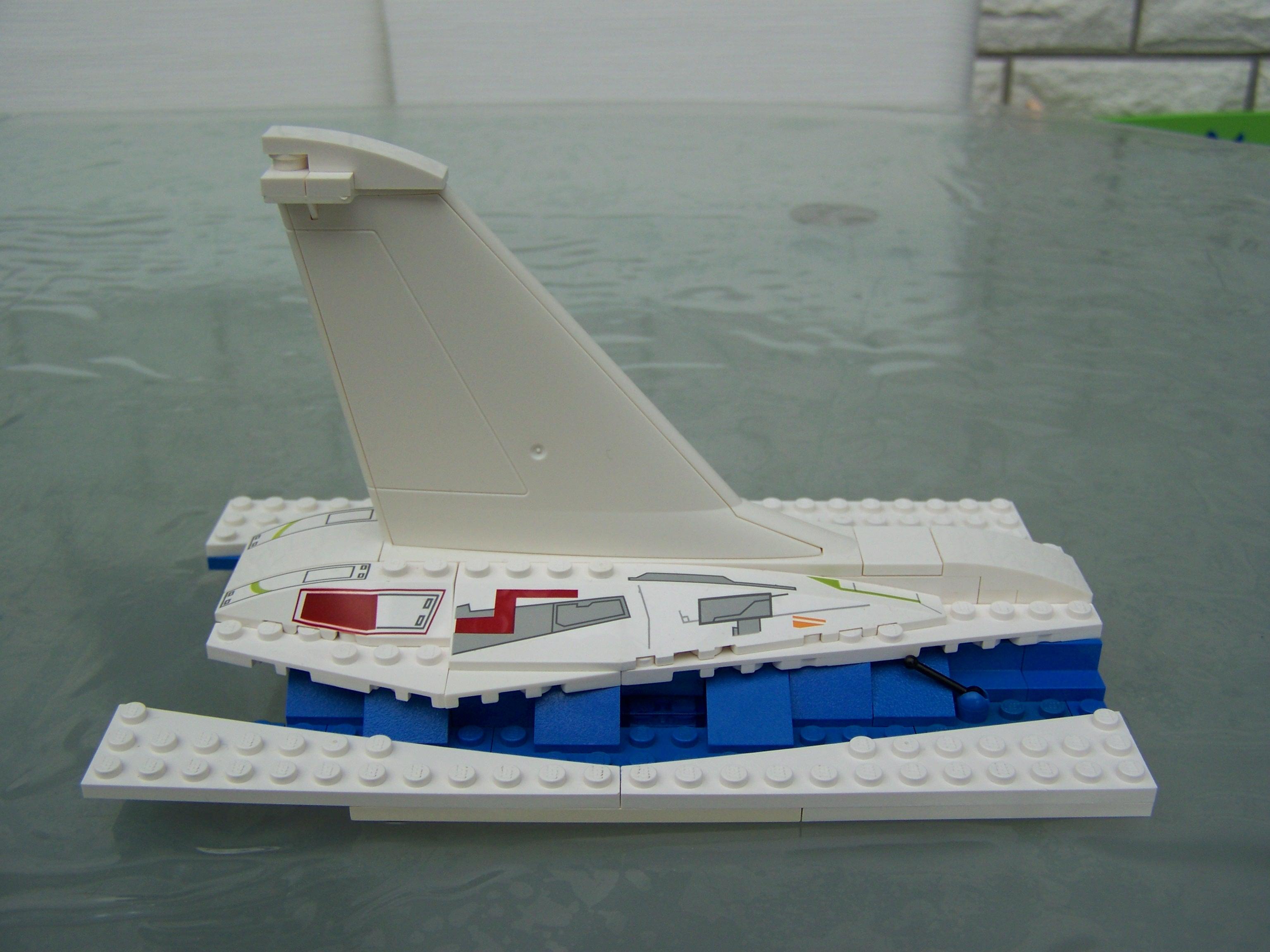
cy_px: 476
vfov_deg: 37.7
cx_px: 635
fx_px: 1394
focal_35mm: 38
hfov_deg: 49.0
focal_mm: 6.3
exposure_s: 1/400
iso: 64
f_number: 2.8
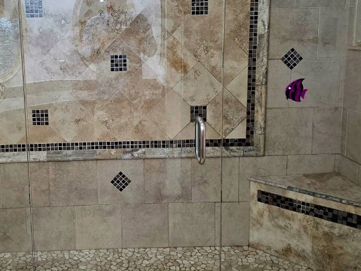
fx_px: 448
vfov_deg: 33.5
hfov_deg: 43.3
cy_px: 105
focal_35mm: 43
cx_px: 122
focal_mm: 6.3
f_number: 1.7
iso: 125
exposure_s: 1/120
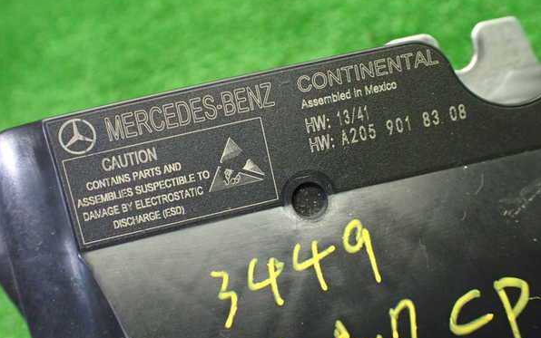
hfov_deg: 59.6
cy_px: 164
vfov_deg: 39.5
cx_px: 270
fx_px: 472
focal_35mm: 32
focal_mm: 5.4
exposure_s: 1/125
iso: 800
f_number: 2.3
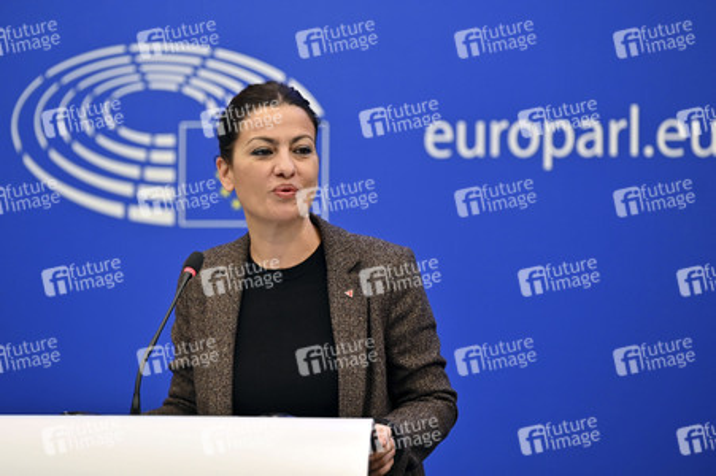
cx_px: 358
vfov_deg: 10.1
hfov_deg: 15.2
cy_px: 238
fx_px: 2683
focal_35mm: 135
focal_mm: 135
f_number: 2.8
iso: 640
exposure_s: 1/160
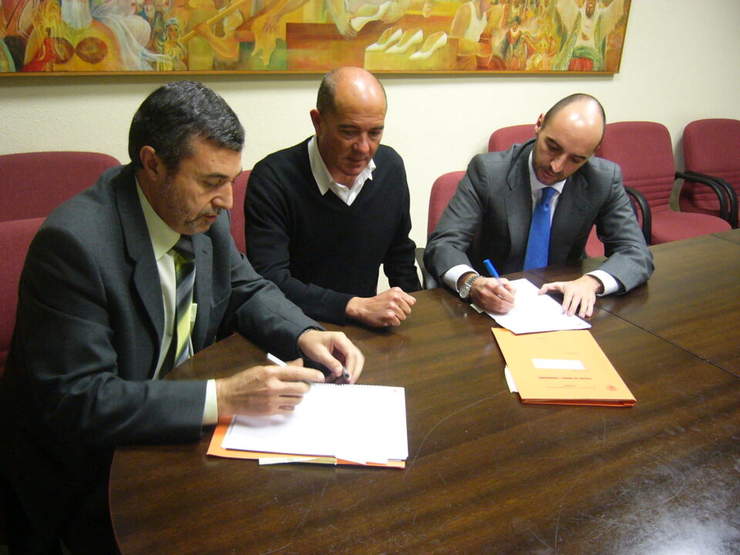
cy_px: 278
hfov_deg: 52.6
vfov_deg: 40.7
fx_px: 748
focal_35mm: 35
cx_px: 370
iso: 200
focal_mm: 5.8
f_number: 2.8
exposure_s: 1/13
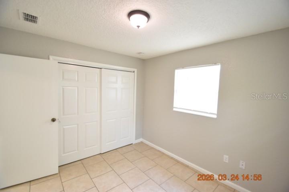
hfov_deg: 100.4
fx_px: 120
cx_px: 144
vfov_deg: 77.3
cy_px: 96
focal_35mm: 15
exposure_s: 1/20
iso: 800
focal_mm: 10
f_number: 3.5
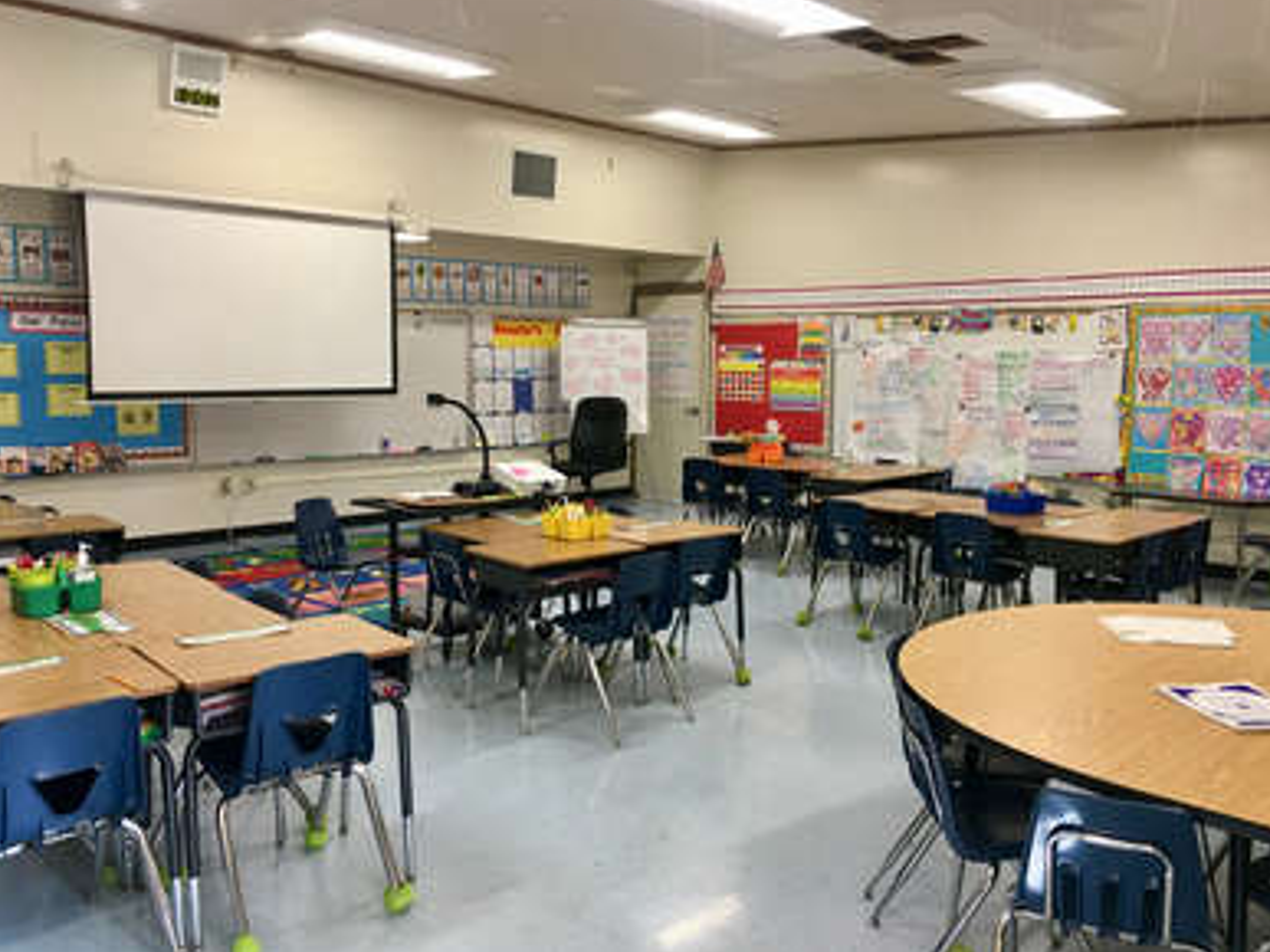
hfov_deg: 60.0
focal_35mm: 30
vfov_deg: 46.8
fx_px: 1100
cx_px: 646
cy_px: 466
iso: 50
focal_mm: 4.15
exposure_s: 1/30
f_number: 2.2
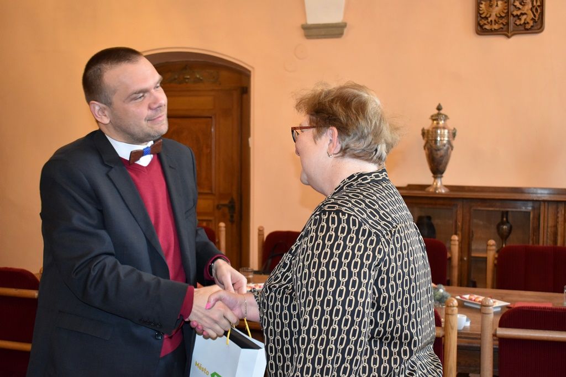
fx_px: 802
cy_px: 188
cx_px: 283
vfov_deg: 26.5
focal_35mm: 51
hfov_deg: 38.9
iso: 2000
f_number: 4.5
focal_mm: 34
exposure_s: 1/60
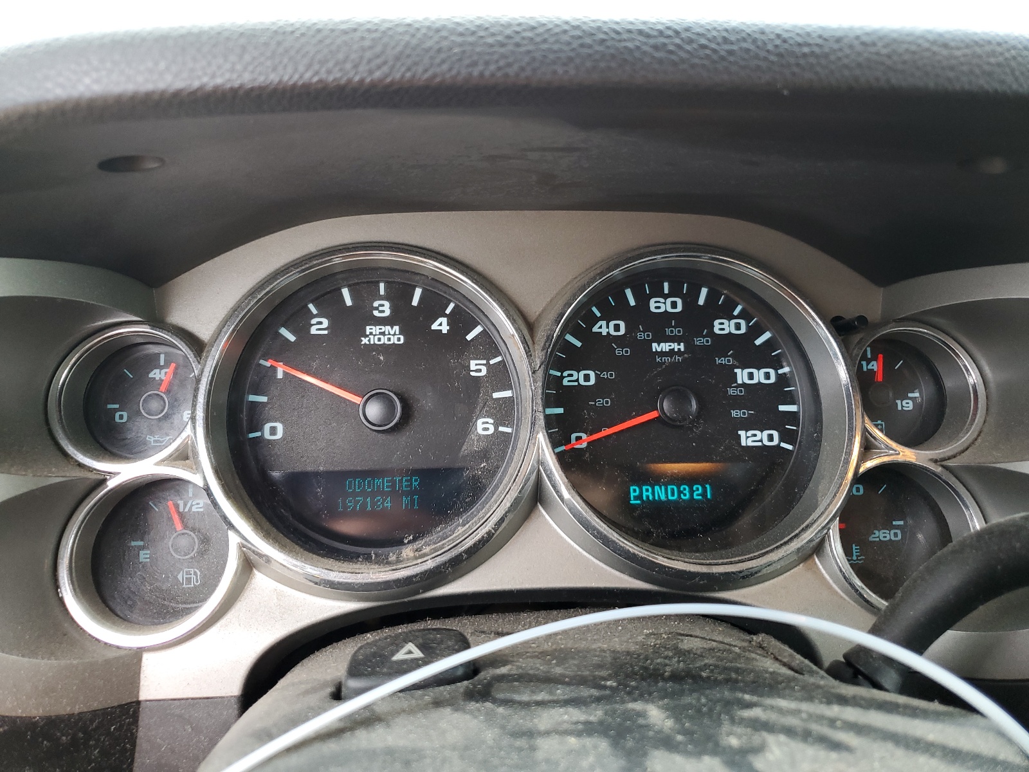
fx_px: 773
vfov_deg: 53.1
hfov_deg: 67.3
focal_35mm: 26
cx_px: 514
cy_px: 386
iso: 73
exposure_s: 1/60.2
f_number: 1.5
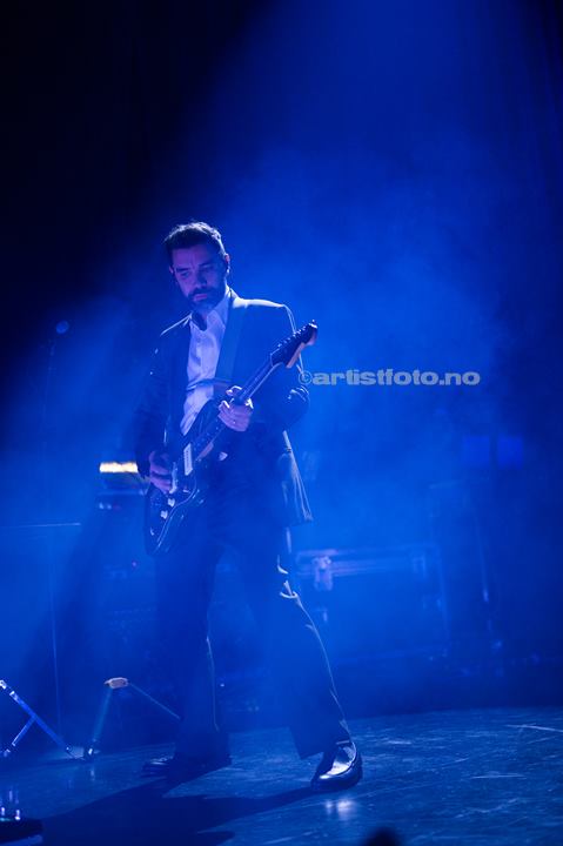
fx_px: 1175
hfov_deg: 27.0
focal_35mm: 50
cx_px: 282
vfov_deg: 39.6
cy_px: 423
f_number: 1.8
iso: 400
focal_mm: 50
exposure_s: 1/250
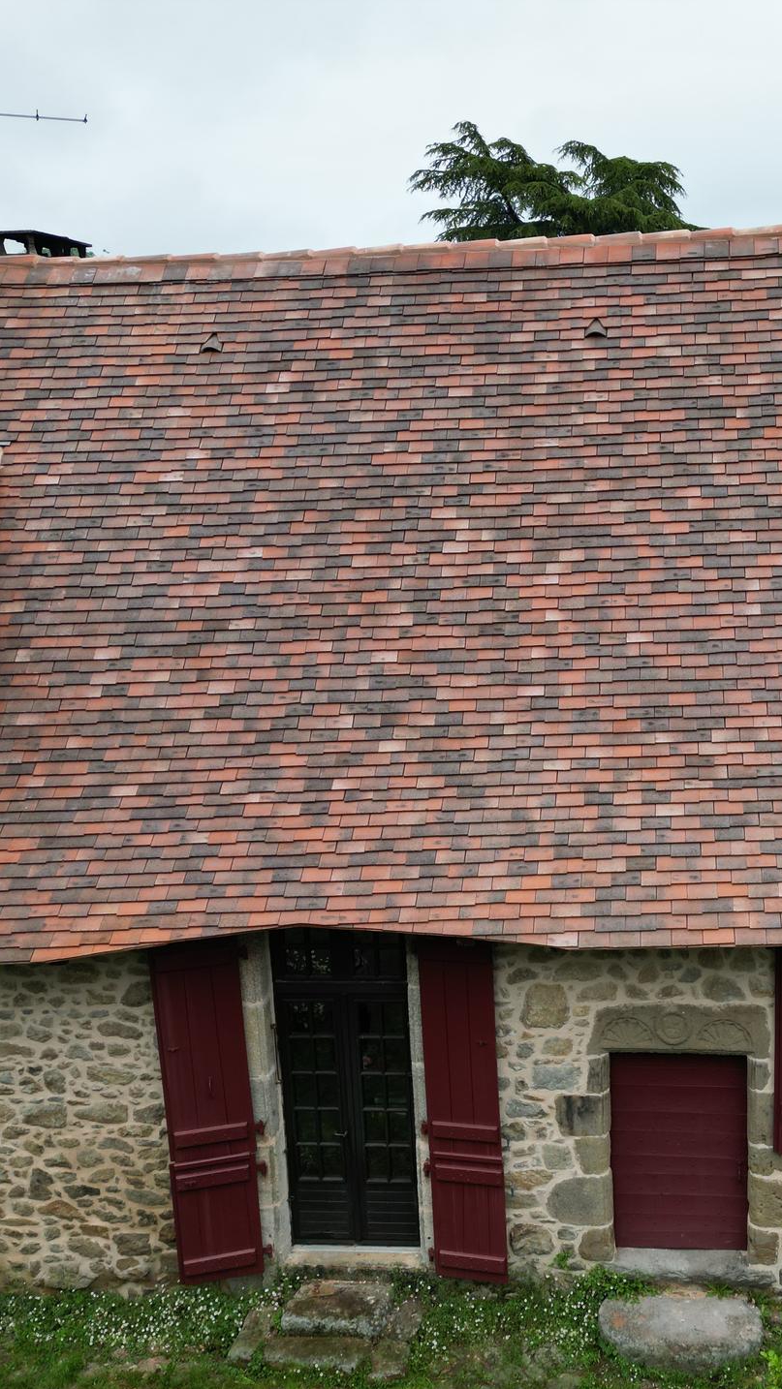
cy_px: 695
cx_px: 635
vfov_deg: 56.6
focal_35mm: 35
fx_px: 1290
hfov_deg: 32.7
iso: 200
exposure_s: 1/1250
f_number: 1.7
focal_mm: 6.72
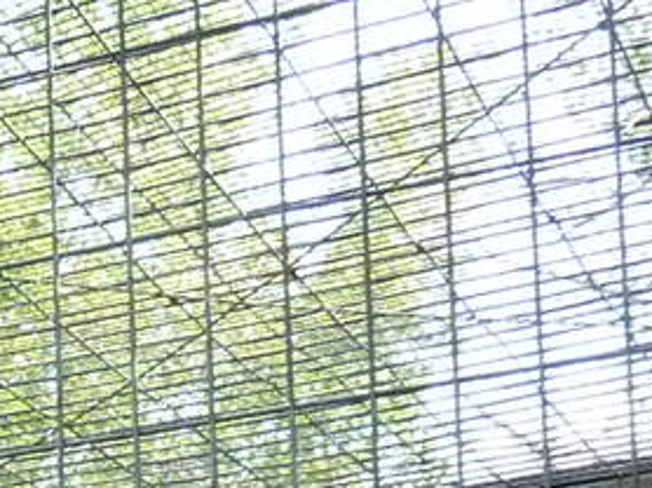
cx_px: -382
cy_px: 1091
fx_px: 2710
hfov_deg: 12.9
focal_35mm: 144
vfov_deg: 9.4
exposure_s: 1/500
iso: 400
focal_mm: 4.1
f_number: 3.3
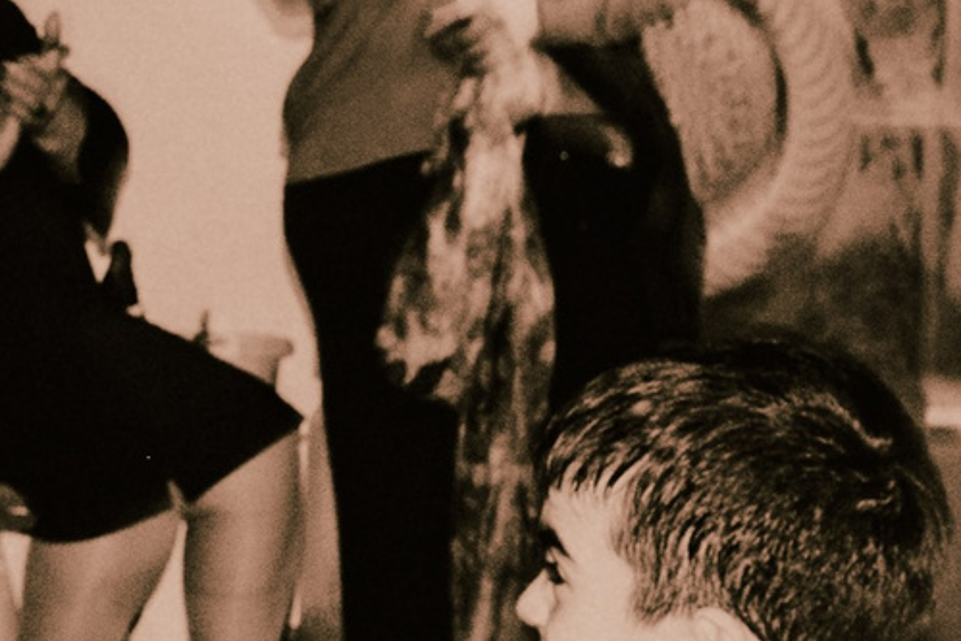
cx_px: -620
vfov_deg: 7.0
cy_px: -45
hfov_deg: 10.1
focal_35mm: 195
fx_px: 5207
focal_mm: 38
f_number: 9
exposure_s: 1/15
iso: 2000
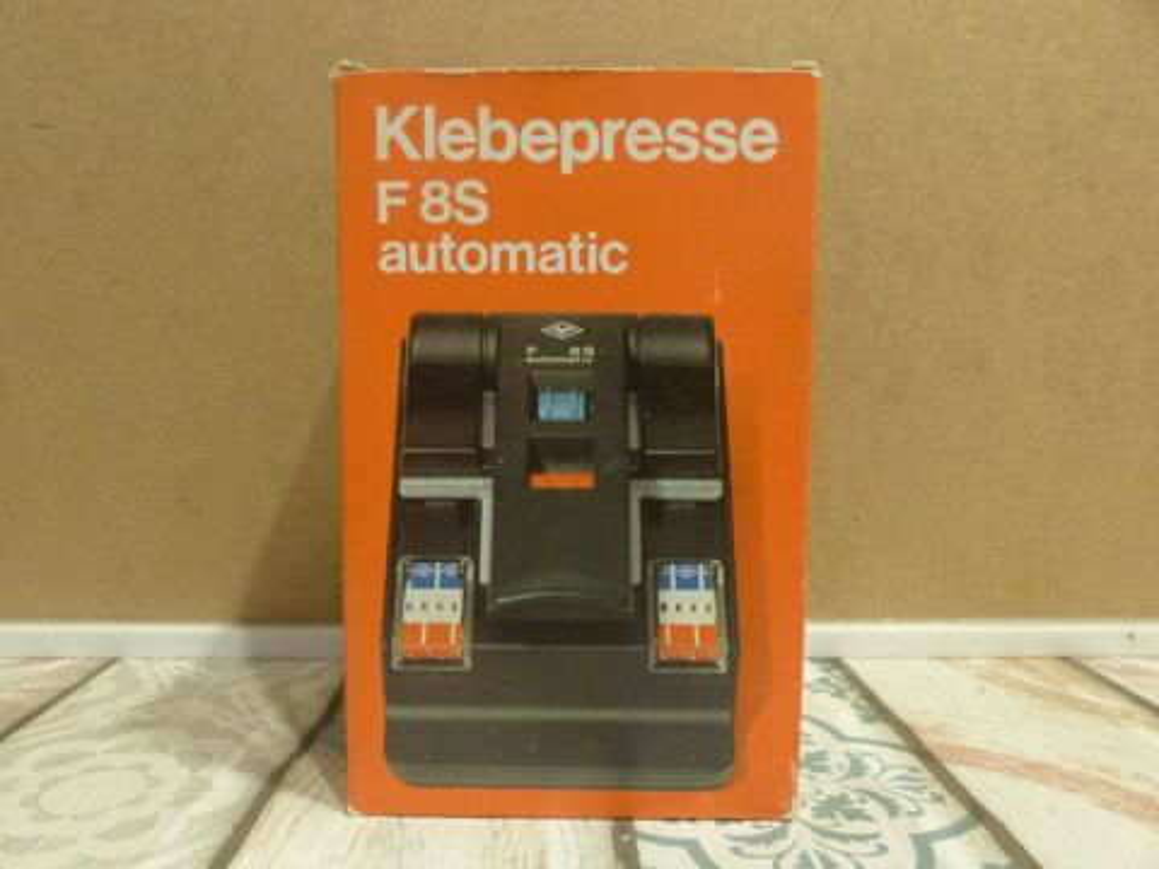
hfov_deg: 69.4
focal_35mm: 25
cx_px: 580
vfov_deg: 54.9
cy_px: 434
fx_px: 837
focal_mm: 4.5
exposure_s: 1/6
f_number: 4
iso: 400
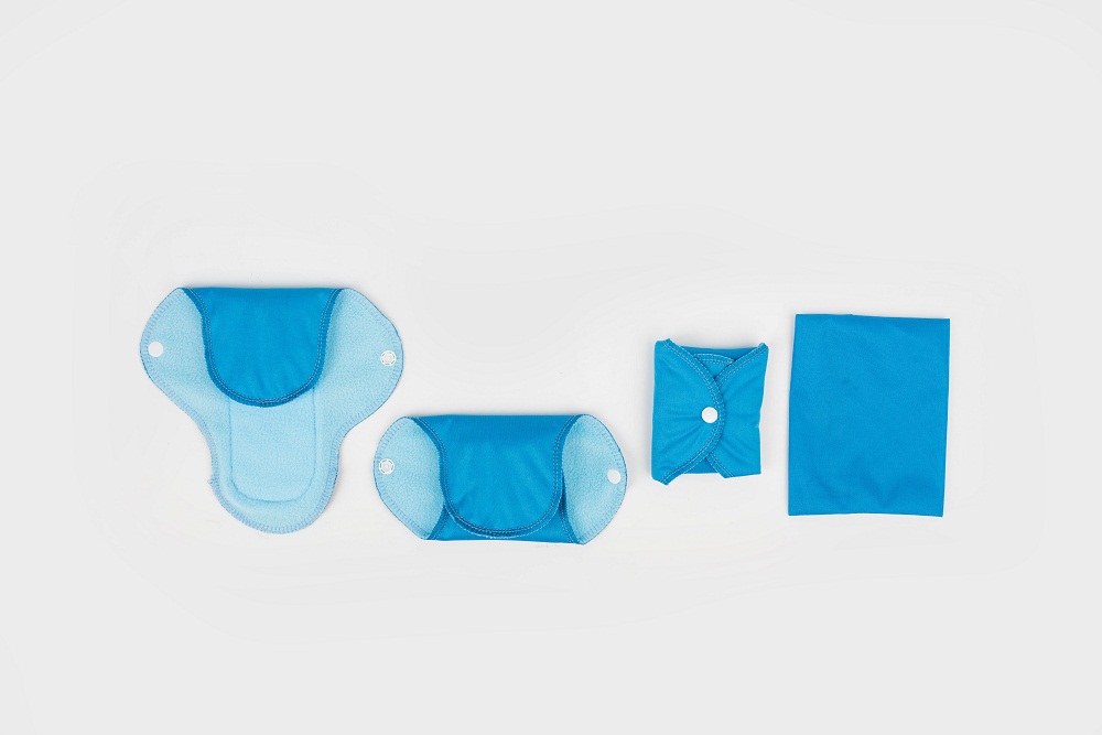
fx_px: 1071
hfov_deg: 54.4
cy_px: 368
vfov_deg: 37.9
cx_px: 551
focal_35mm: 35
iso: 100
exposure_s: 1/160
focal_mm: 35
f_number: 5.6
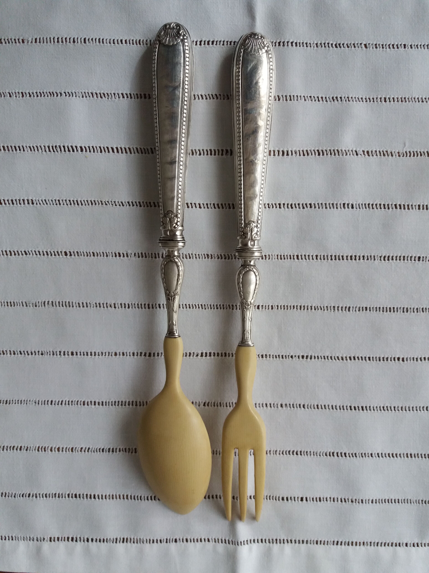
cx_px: 214
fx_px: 463
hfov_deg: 49.7
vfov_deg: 63.4
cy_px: 286
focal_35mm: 28
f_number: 1.9
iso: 100
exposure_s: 1/100
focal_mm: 3.7
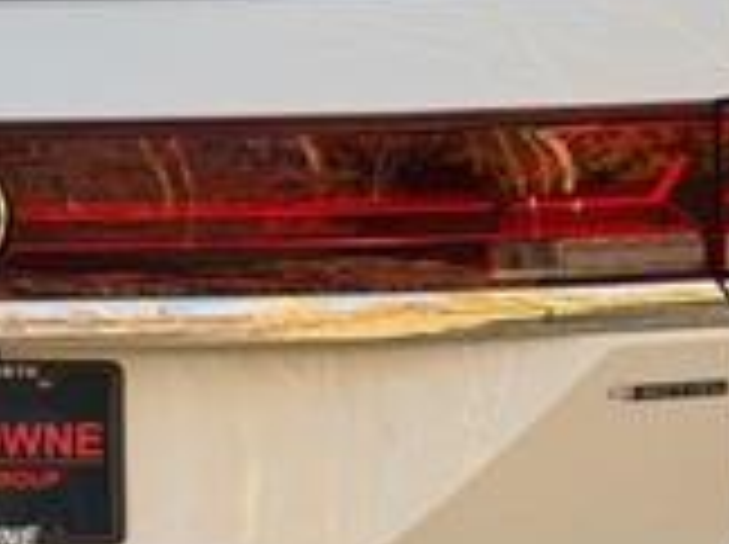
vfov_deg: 7.8
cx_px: -220
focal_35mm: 190
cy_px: 315
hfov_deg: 10.2
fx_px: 3995
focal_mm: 6.76
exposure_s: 1/951
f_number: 1.78
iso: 80
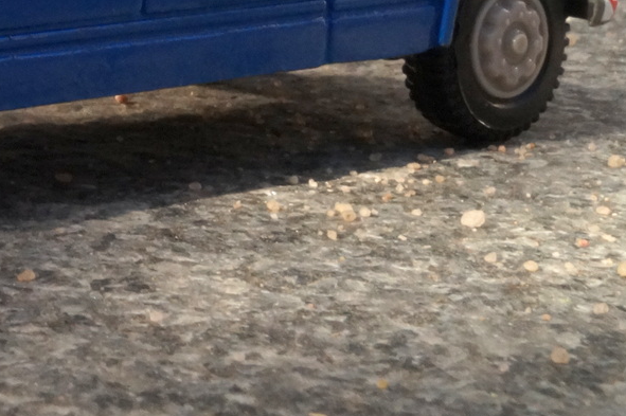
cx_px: -300
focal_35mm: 132
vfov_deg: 9.9
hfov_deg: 14.5
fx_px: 2293
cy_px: -279
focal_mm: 26
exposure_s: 1/60
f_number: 25
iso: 800
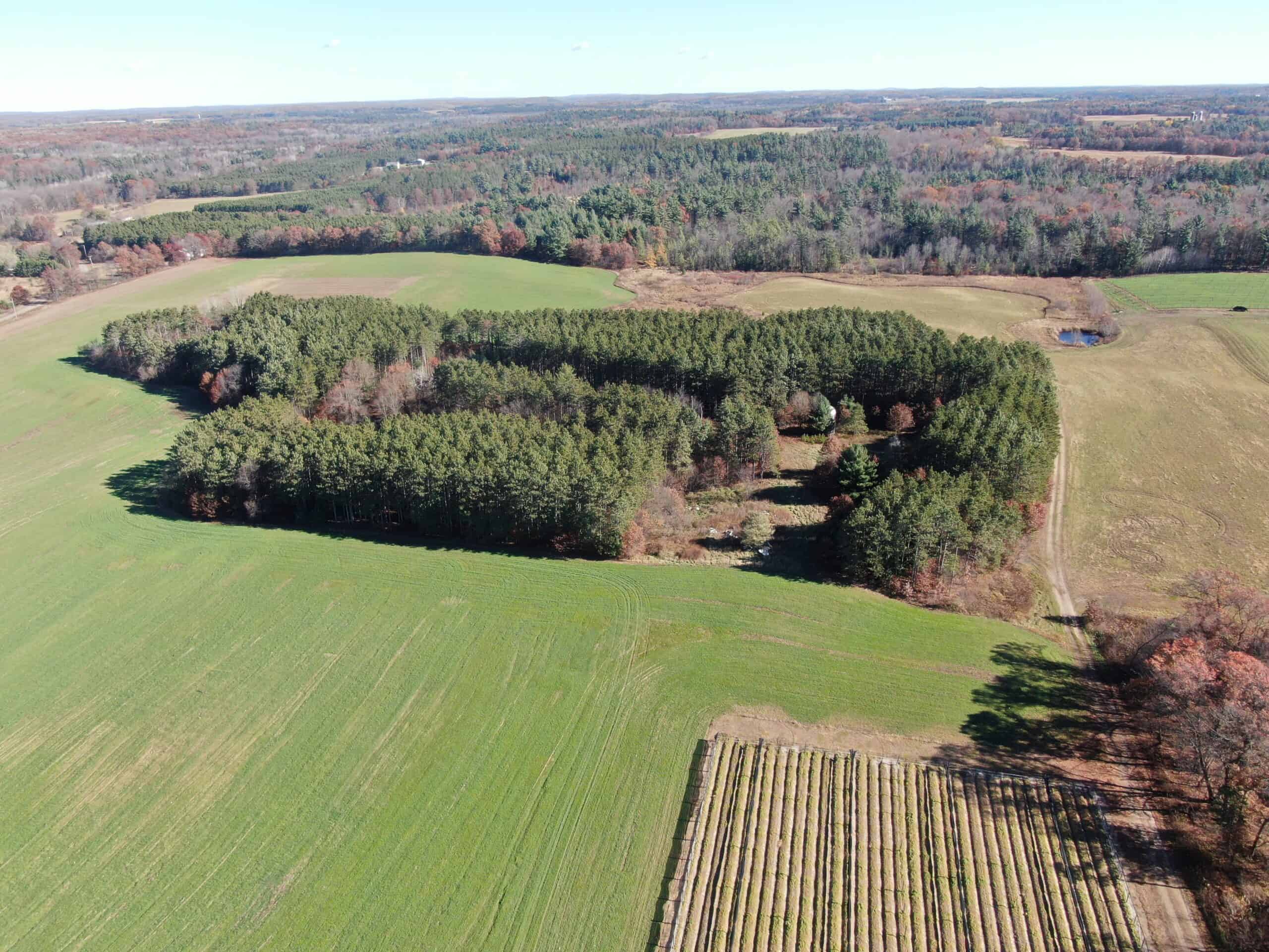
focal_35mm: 24
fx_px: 880
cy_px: 476
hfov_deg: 71.6
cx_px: 634
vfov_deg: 56.8
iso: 100
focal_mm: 4.39
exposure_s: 1/500
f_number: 2.8
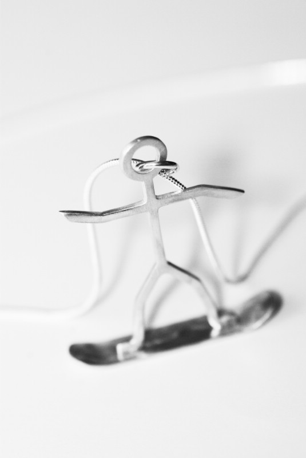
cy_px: 229
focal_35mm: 158
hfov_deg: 8.7
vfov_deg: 13.0
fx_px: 2004
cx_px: 153
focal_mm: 105
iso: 400
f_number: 4.5
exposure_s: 1/60
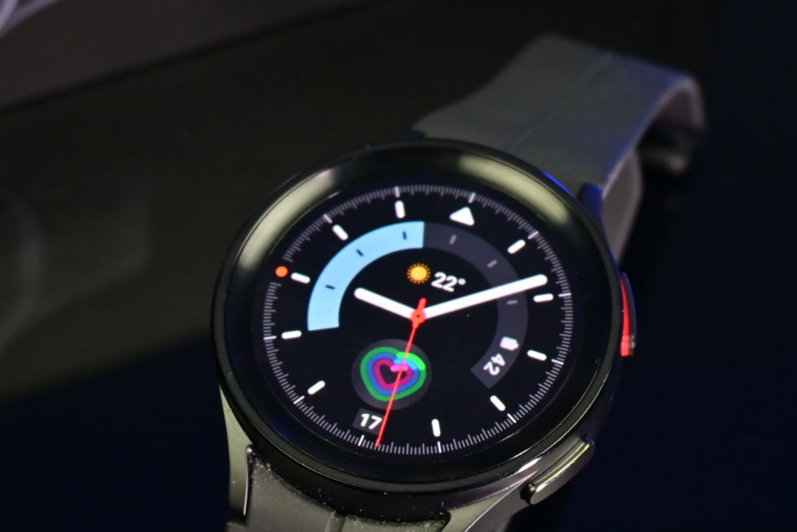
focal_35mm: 117
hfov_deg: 17.5
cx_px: 438
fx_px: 2586
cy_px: 403
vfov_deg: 11.7
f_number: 6
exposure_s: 1/80
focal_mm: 47
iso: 450
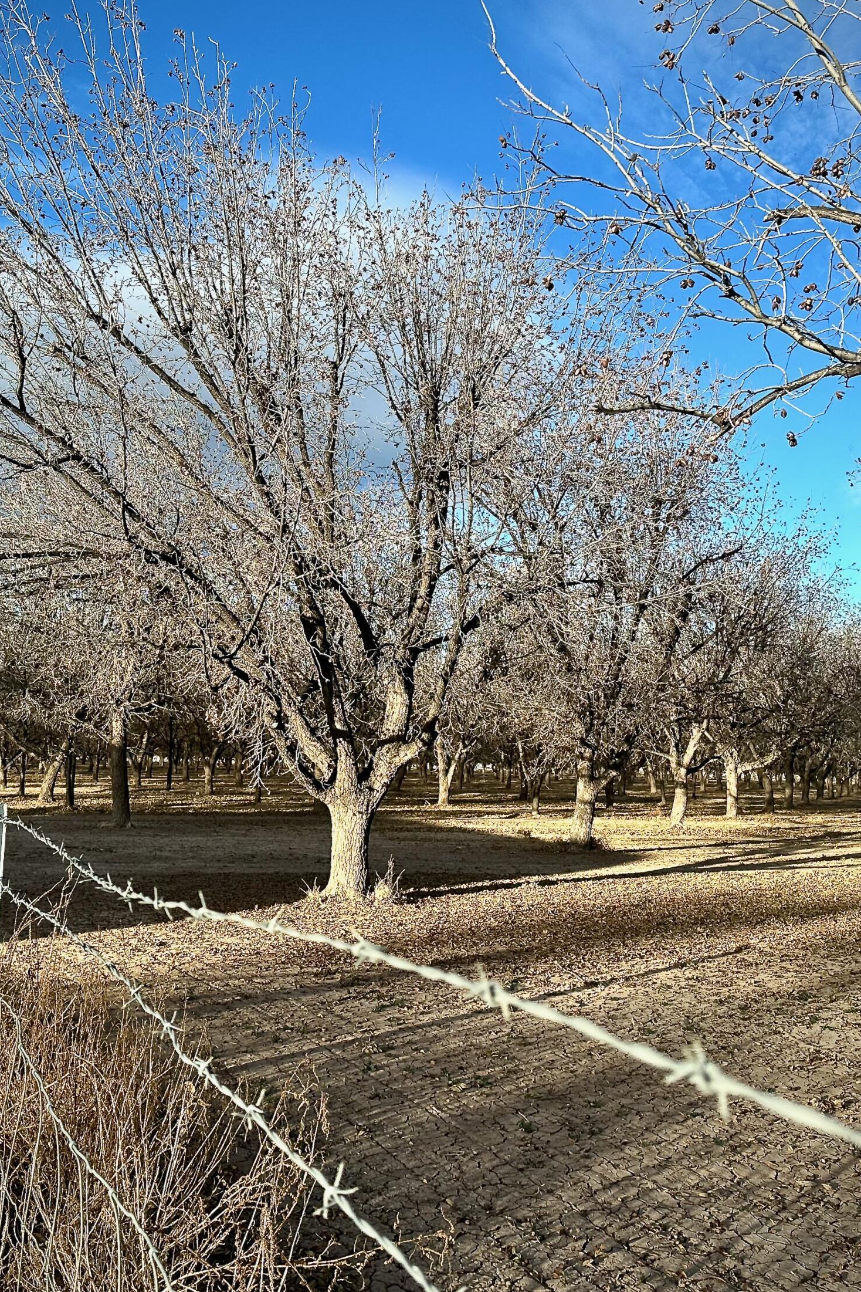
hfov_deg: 38.8
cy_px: 648
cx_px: 362
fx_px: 1220
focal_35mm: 34
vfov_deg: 55.8
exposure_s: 1/2110
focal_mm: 6.86
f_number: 1.78
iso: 80
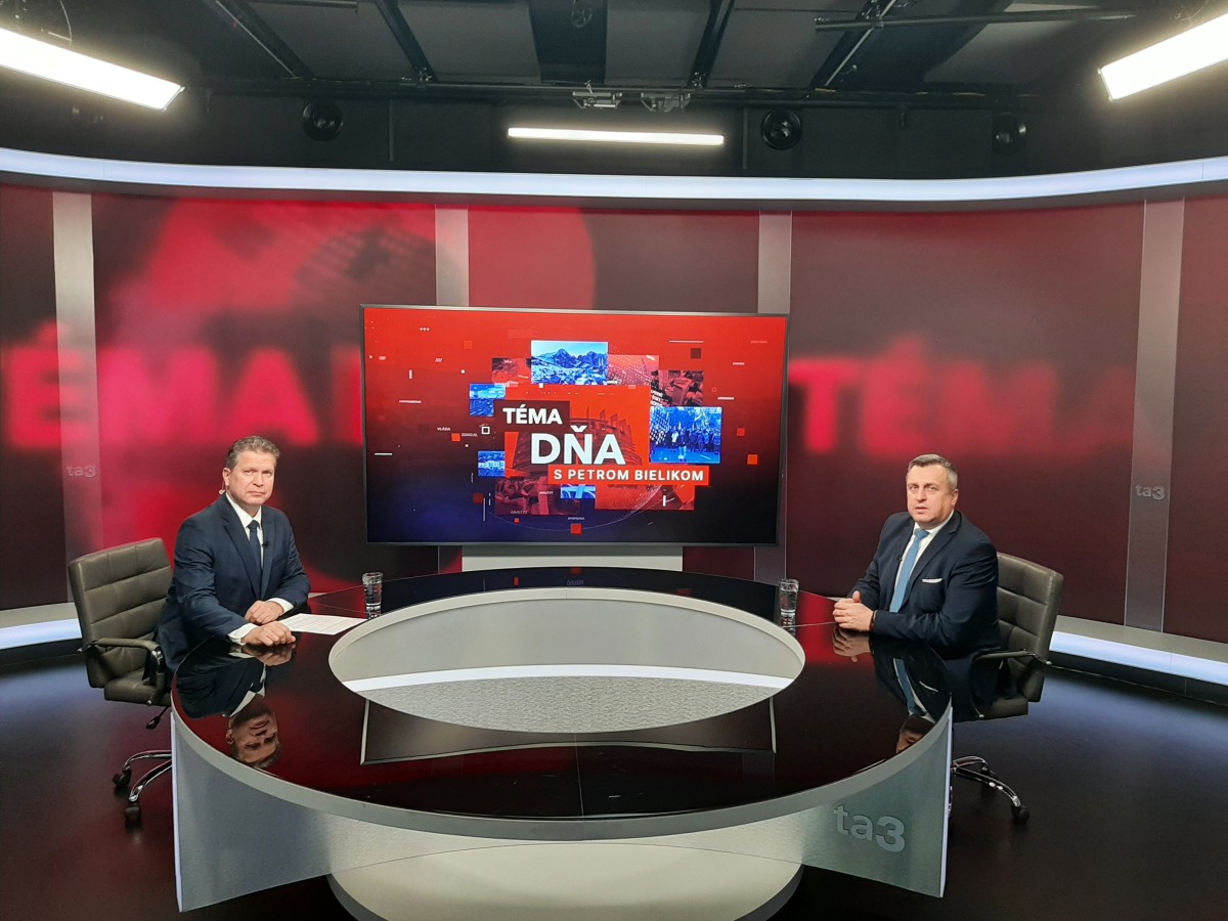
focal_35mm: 26
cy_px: 460
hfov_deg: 67.3
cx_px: 614
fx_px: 922
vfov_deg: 53.1
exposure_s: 1/50
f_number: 1.7
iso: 64
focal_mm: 3.93
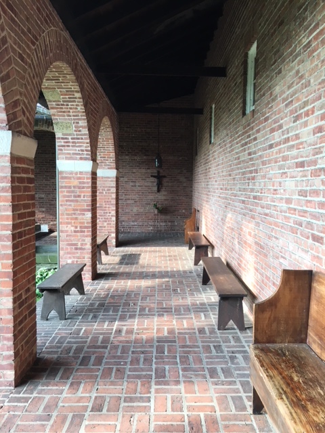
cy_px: 216
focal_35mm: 29
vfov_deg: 61.7
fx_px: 363
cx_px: 162
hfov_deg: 48.2
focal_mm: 4.15
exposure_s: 1/30
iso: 25
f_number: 2.2
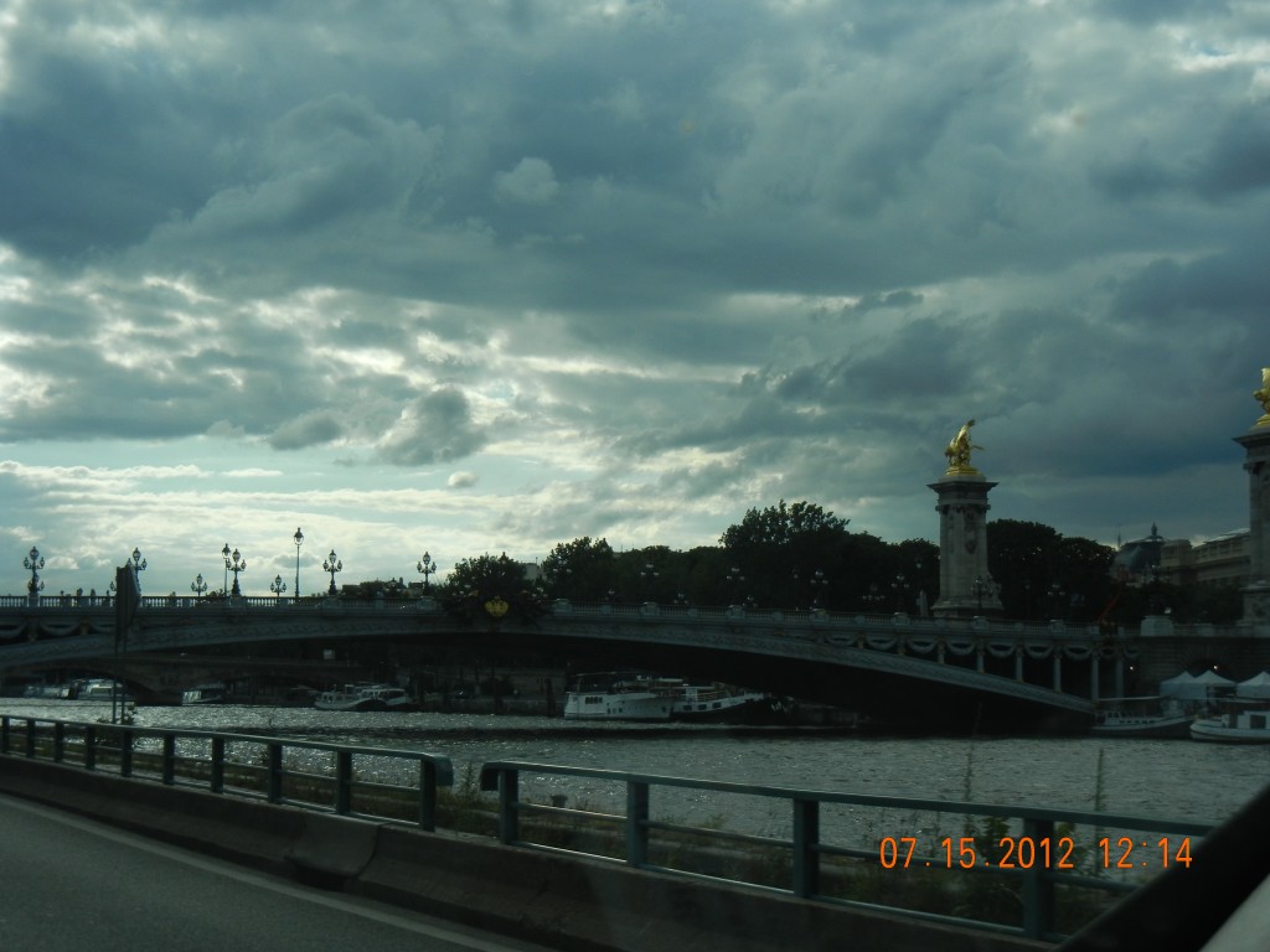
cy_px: 476
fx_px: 2165
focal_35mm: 59
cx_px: 635
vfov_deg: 24.8
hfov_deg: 32.7
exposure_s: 1/480
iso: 160
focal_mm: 10.6
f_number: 8
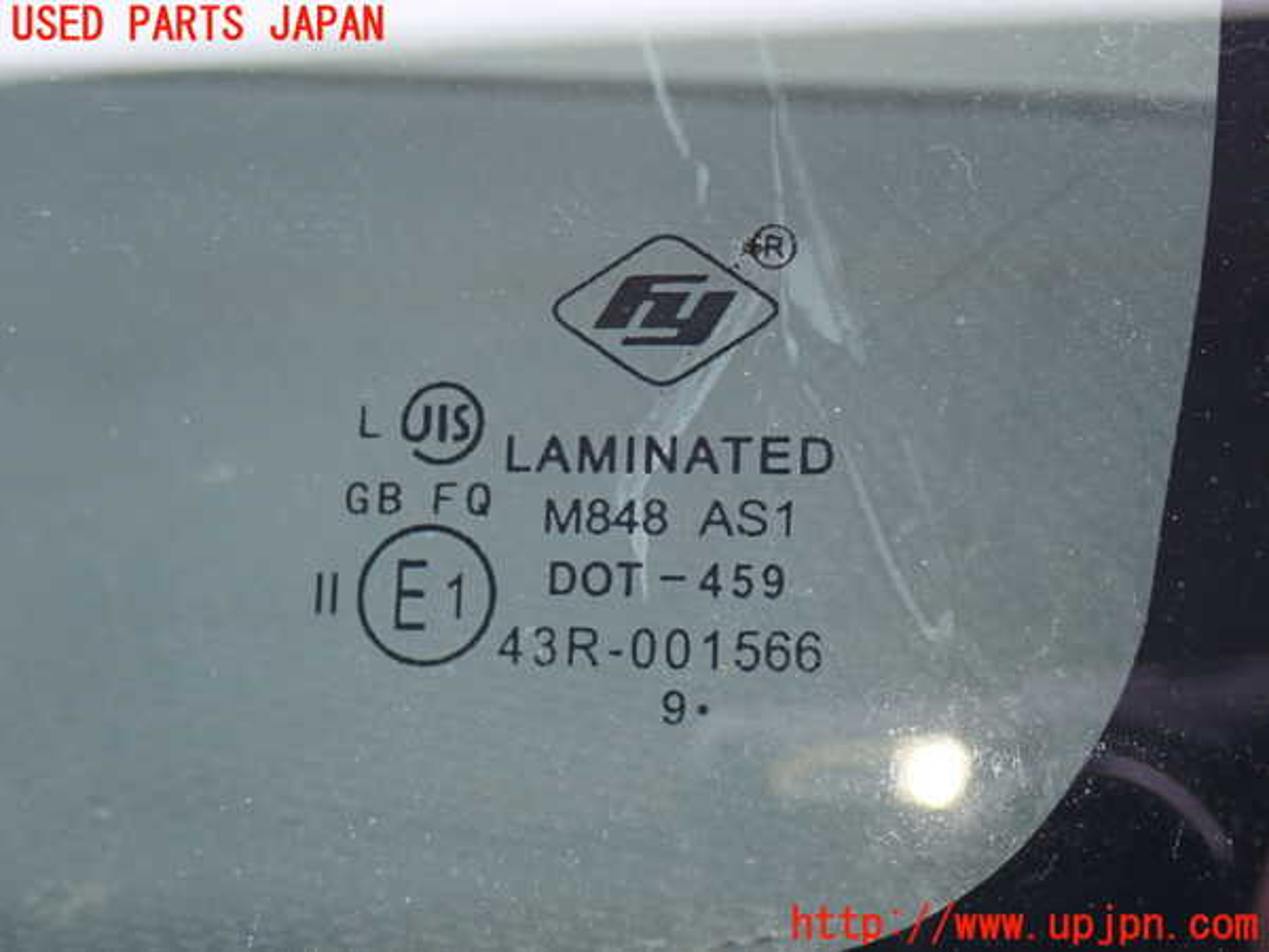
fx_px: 2823
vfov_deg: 19.1
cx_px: 634
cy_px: 476
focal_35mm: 77
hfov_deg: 25.3
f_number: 4.1
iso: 320
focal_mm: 13.65
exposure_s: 1/80
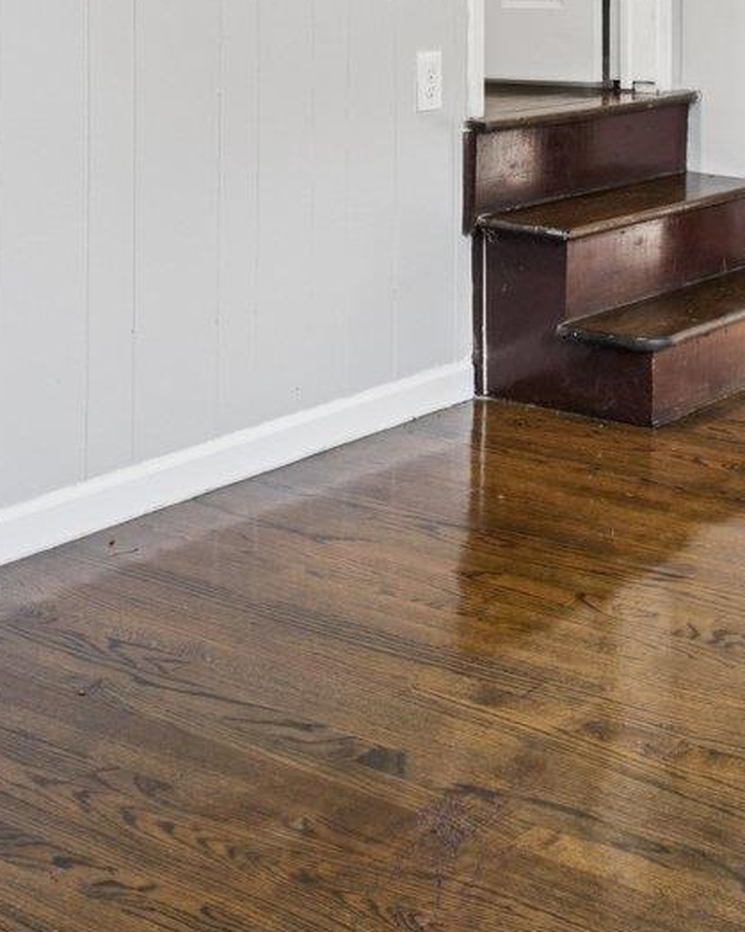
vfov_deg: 26.9
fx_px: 1820
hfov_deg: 22.5
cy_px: -36
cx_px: 686
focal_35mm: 66
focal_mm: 18
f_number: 8
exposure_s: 1/15
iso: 250
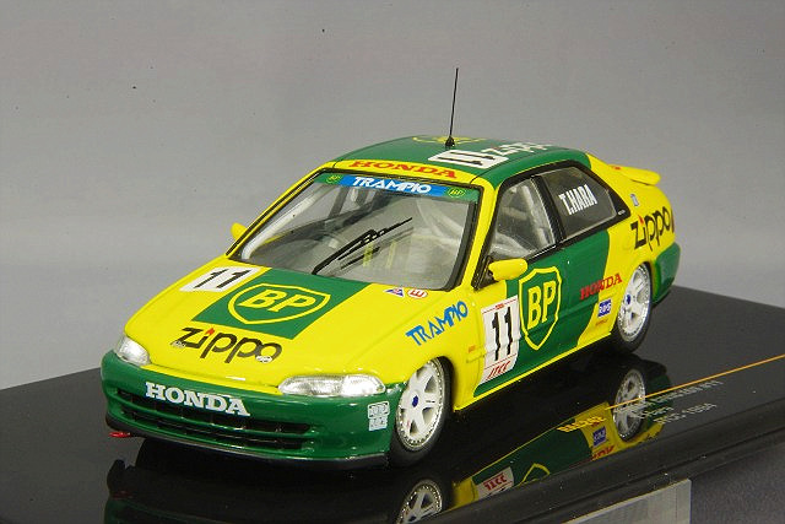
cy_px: 262
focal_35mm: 112
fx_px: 2443
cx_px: 392
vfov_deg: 12.2
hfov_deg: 18.3
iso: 400
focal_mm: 75
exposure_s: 1/1.25
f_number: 32
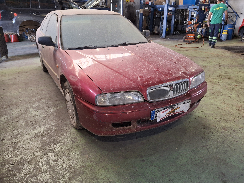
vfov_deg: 54.9
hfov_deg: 69.4
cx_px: 122
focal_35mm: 25
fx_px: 176
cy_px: 92
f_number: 1.8
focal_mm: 4.69
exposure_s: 1/100
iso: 250
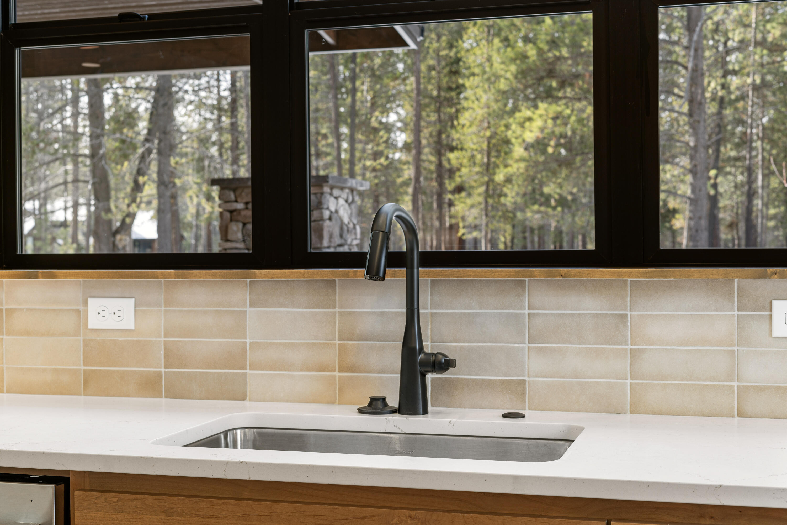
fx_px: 1093
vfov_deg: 27.0
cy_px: 262
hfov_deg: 39.6
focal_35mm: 50
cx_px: 394
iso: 100
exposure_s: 1/10
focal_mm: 50
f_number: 7.1
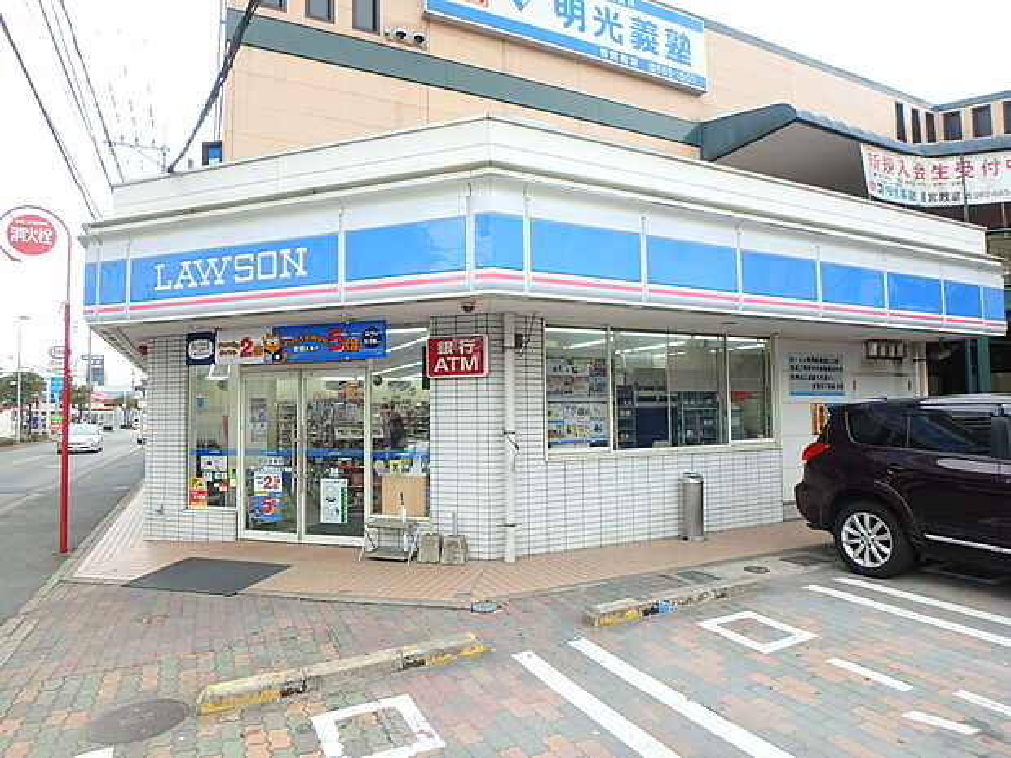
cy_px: 379
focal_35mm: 21
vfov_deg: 63.4
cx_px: 506
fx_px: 613
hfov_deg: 79.0
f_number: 3.5
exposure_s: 1/60
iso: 125
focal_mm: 3.7
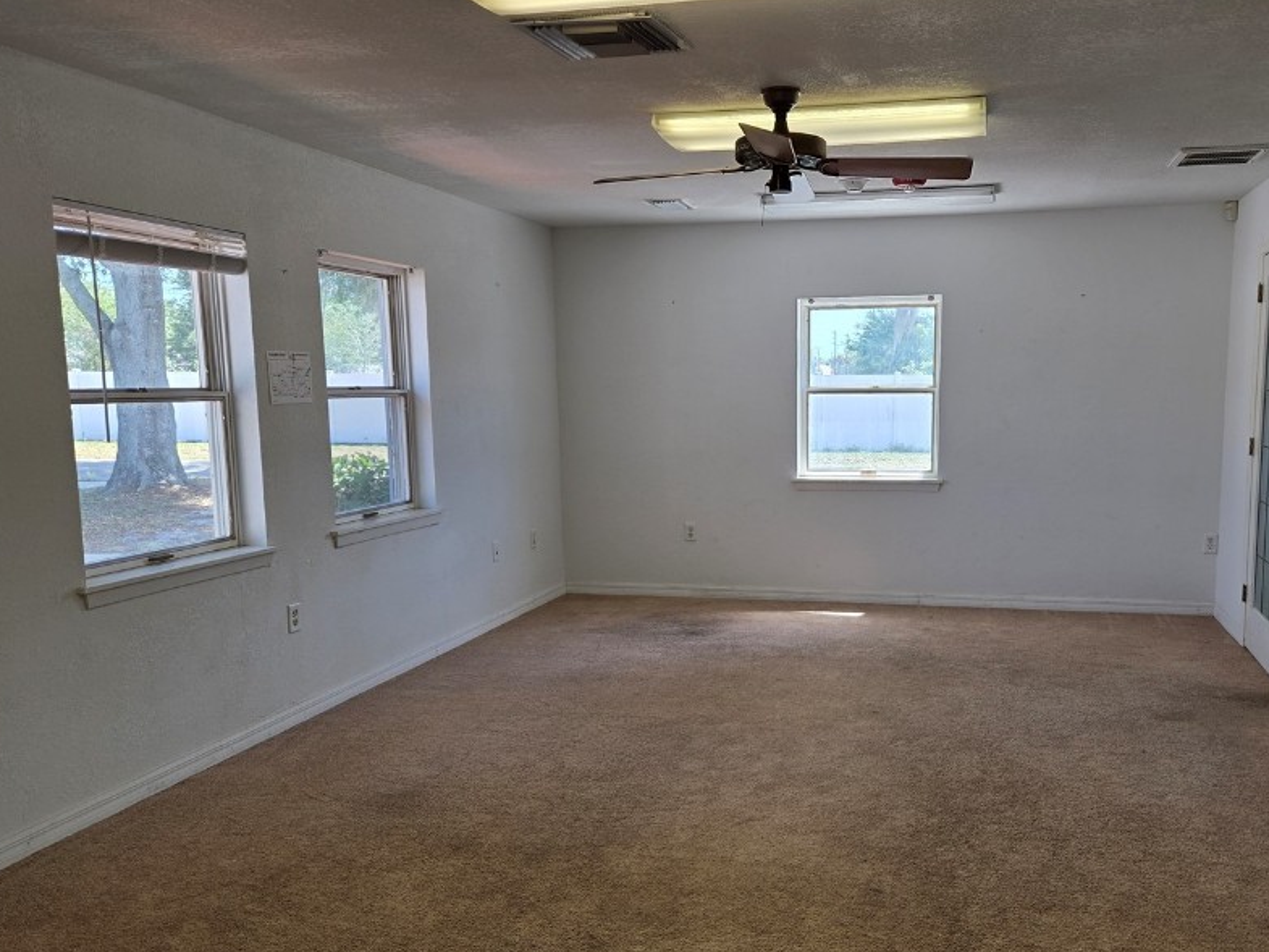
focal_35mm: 30
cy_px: 530
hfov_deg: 59.4
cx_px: 765
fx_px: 1100
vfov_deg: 46.7
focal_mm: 5.4
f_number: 1.8
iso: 25
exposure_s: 1/145
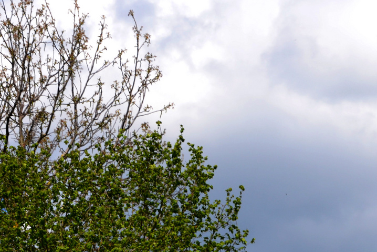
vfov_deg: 7.4
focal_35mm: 186
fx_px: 1949
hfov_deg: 11.0
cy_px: 243
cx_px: 22
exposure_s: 1/250
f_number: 8
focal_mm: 55
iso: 100
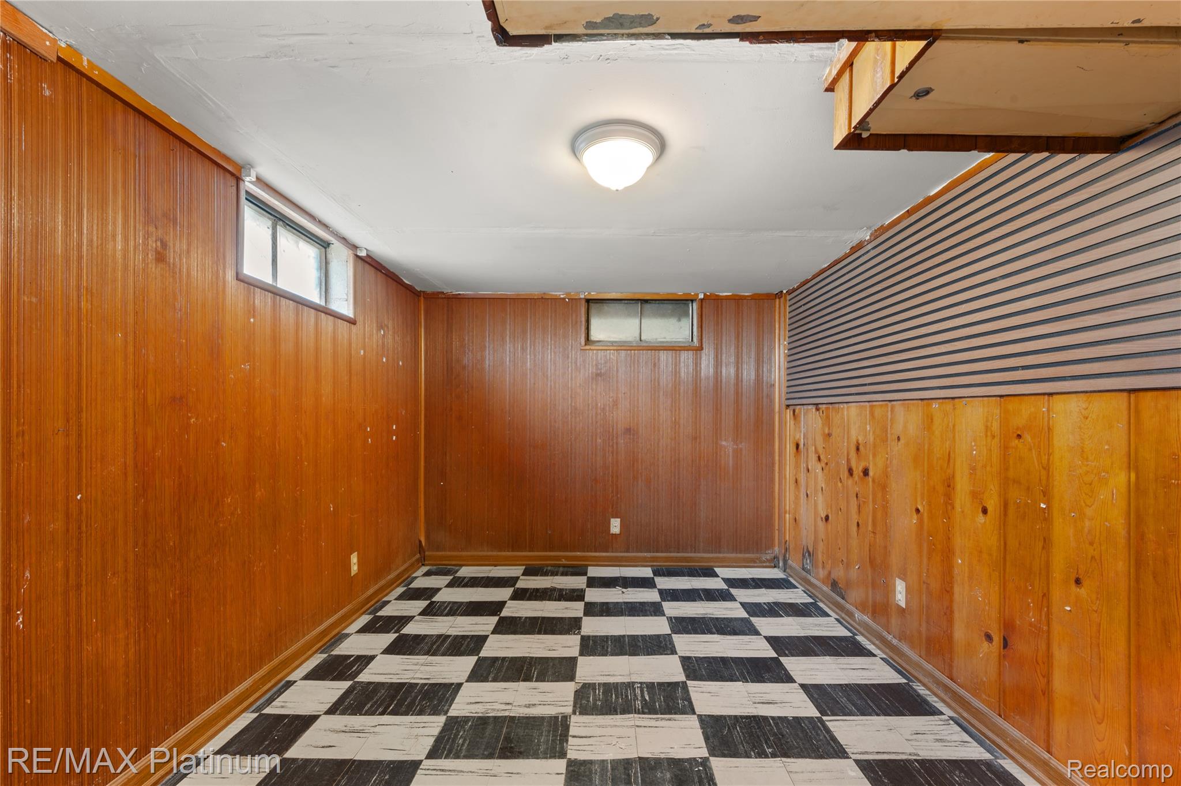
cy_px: 393
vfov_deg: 81.1
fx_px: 459
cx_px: 590
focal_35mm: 14
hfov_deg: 104.3
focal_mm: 14
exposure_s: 13
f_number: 11
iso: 100
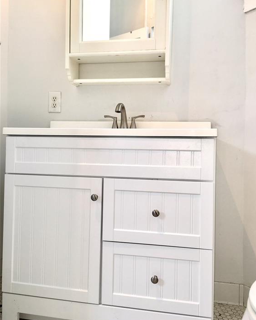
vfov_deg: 57.1
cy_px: 151
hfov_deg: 47.1
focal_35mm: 31
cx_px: 131
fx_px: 294
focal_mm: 4.15
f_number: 2.2
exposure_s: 1/33
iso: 25
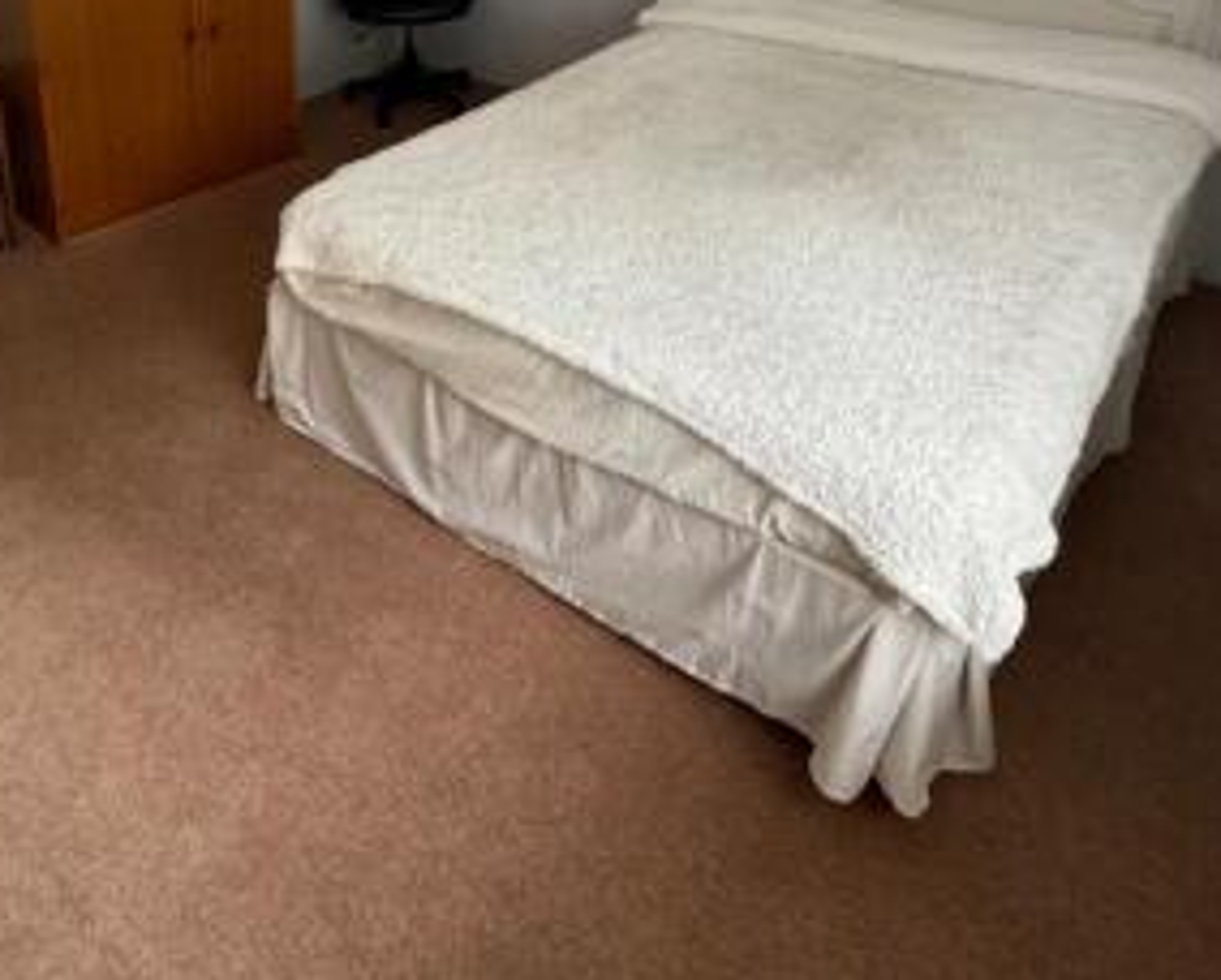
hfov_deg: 60.0
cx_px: 363
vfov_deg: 45.9
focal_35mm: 28
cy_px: 71
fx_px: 1013
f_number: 2.2
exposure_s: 1/84
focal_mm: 2.22
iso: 320
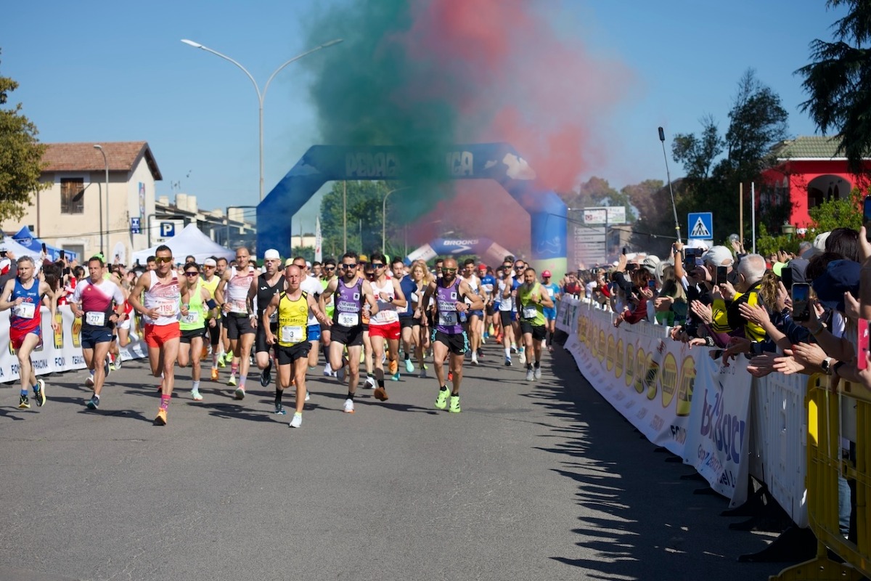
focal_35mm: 75
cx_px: 436
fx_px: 1814
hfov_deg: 27.0
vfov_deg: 18.2
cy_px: 290
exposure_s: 1/1250
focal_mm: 75
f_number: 6.3
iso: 220
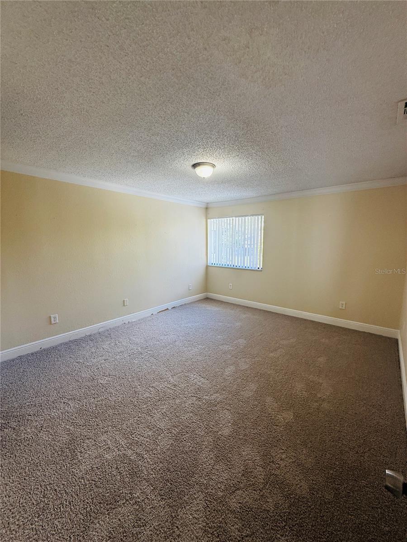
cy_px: 271
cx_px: 204
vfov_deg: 102.1
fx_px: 219
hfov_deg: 85.7
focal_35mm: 14
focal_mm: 2.22
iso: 100
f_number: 2.2
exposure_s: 1/99
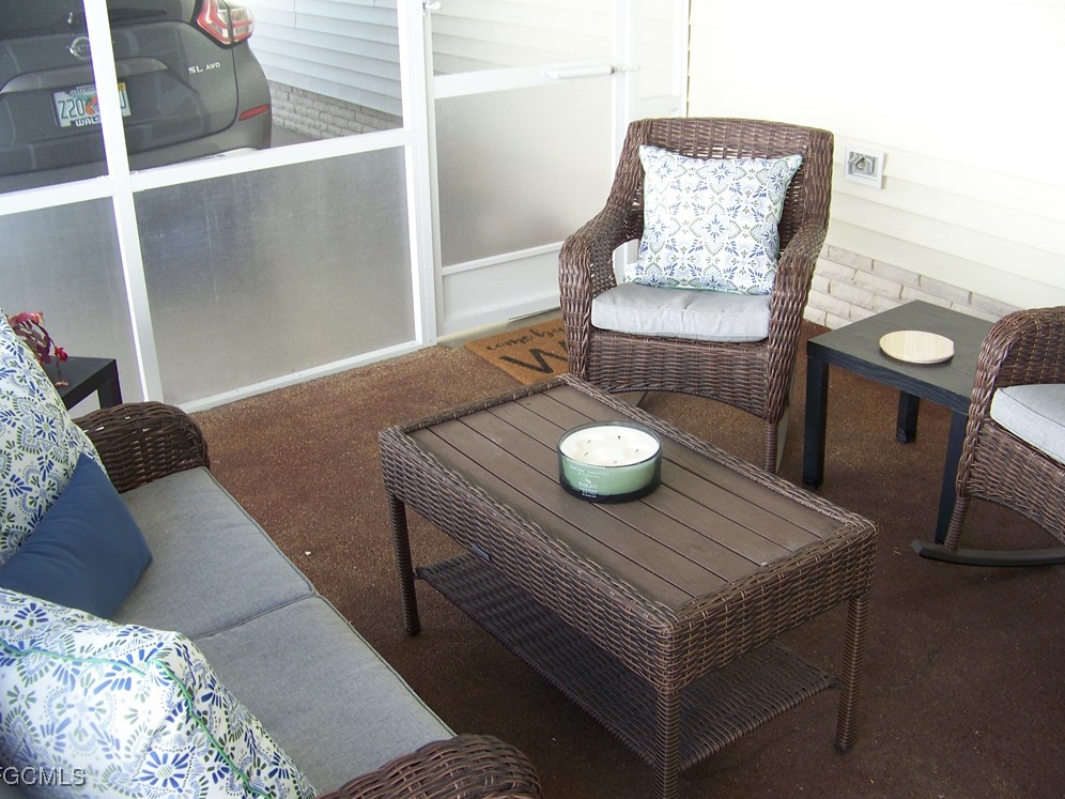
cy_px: 389
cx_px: 530
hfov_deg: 50.1
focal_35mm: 37
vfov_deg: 38.7
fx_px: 1138
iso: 64
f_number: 2.8
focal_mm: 5.85
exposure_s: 1/30
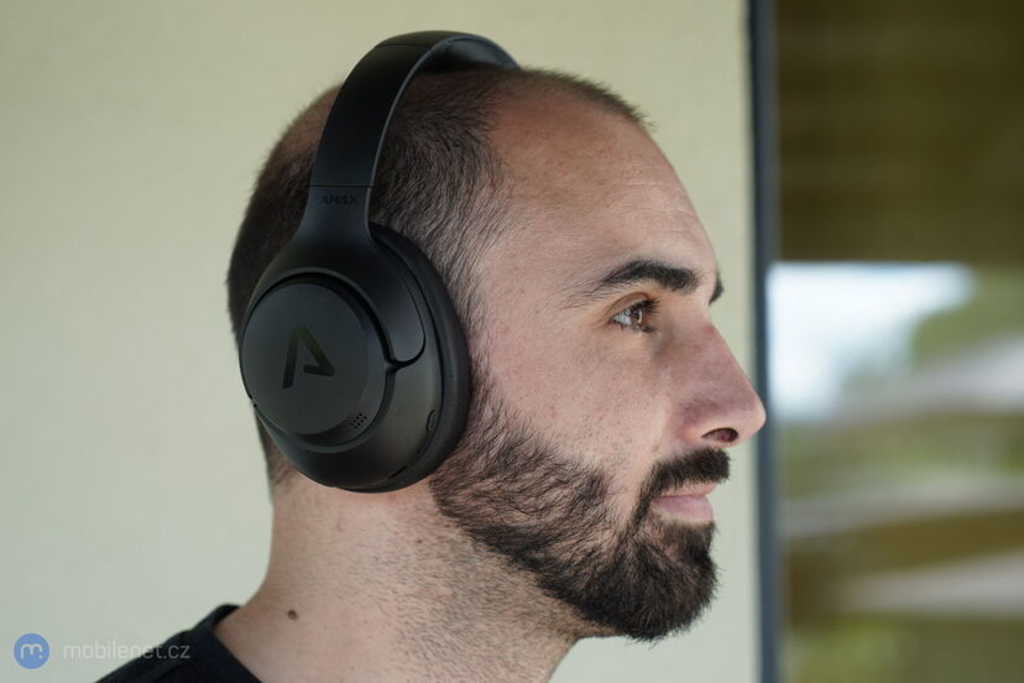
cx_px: 512
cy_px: 342
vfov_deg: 19.5
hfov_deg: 28.8
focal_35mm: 70
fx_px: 1991
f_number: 4
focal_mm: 70
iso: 125
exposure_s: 1/125
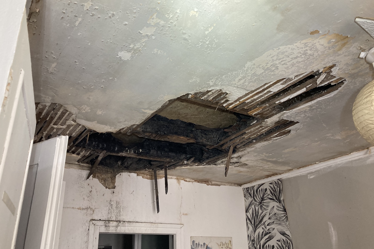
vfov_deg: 43.6
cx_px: 184
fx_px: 312
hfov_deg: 61.9
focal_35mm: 30
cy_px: 122
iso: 100
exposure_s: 1/60
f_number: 1.8
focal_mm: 3.99
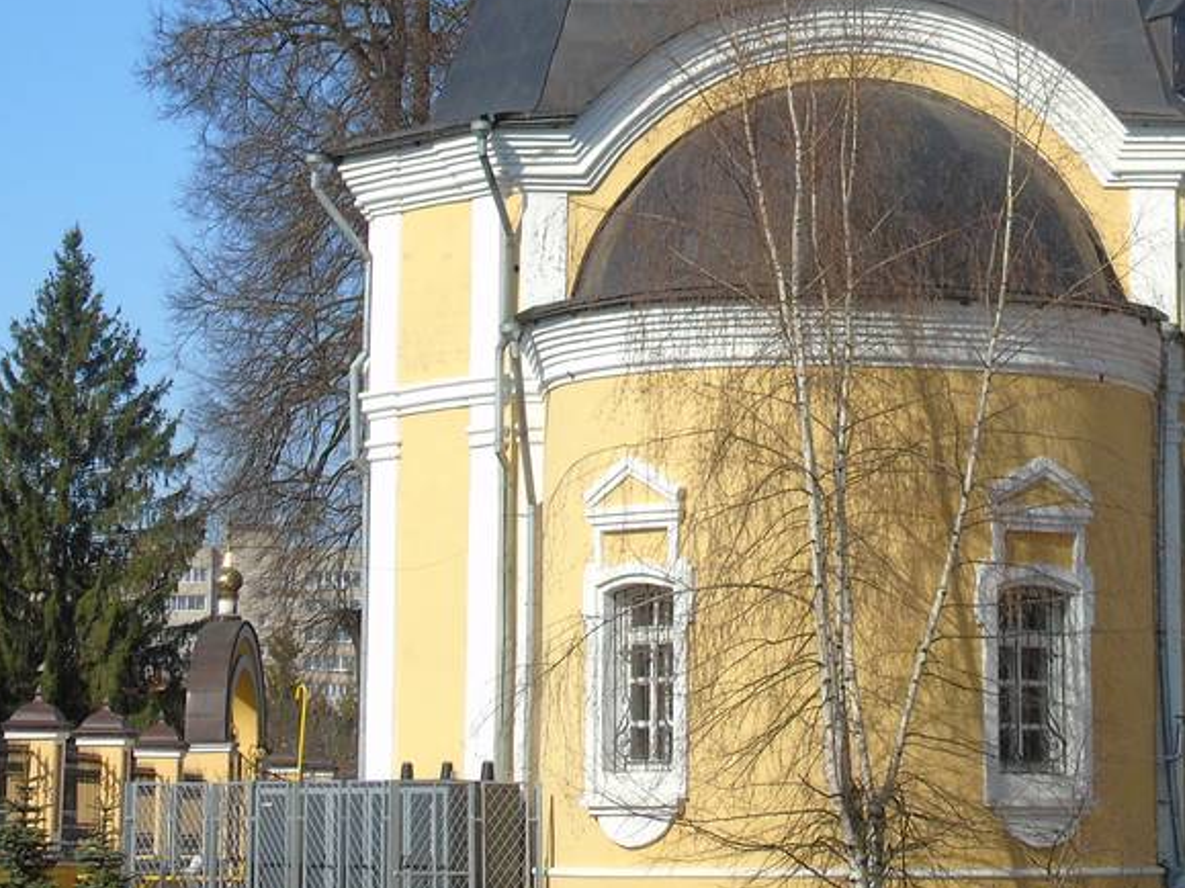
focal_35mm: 112
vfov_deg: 13.2
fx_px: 3833
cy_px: 168
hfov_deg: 17.5
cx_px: 878
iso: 80
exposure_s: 1/500
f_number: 4.3
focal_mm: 9.6
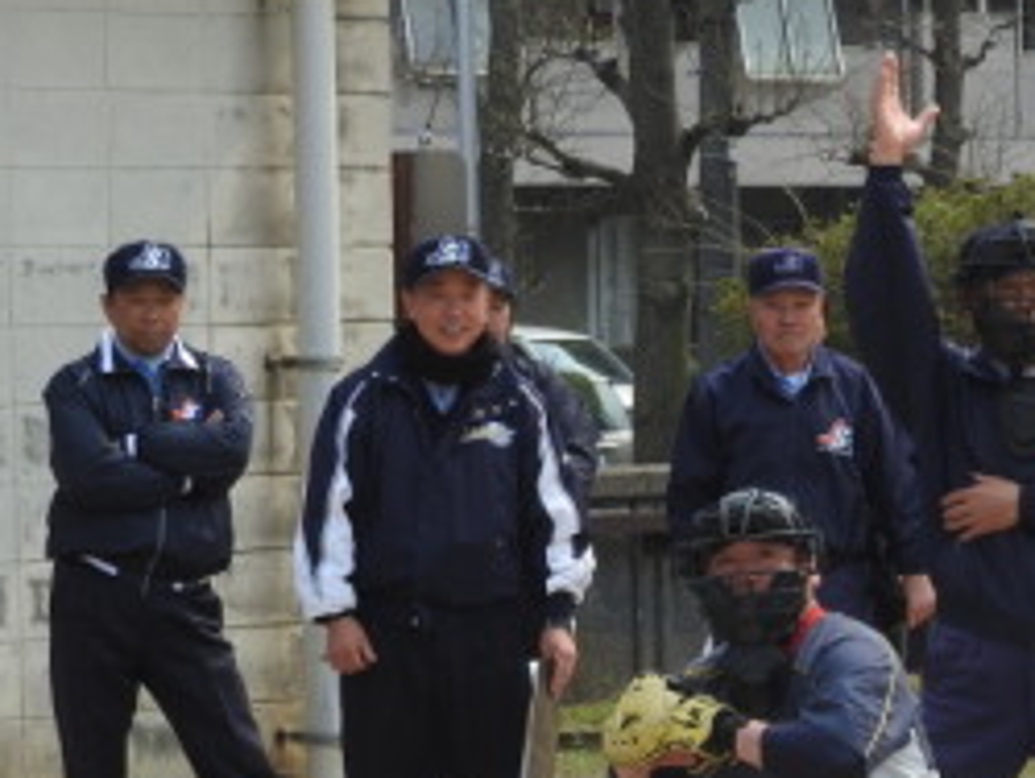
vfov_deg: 5.4
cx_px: 998
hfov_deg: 7.1
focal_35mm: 276
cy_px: 844
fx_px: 8260
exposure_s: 1/500
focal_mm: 20.6
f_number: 5
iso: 100
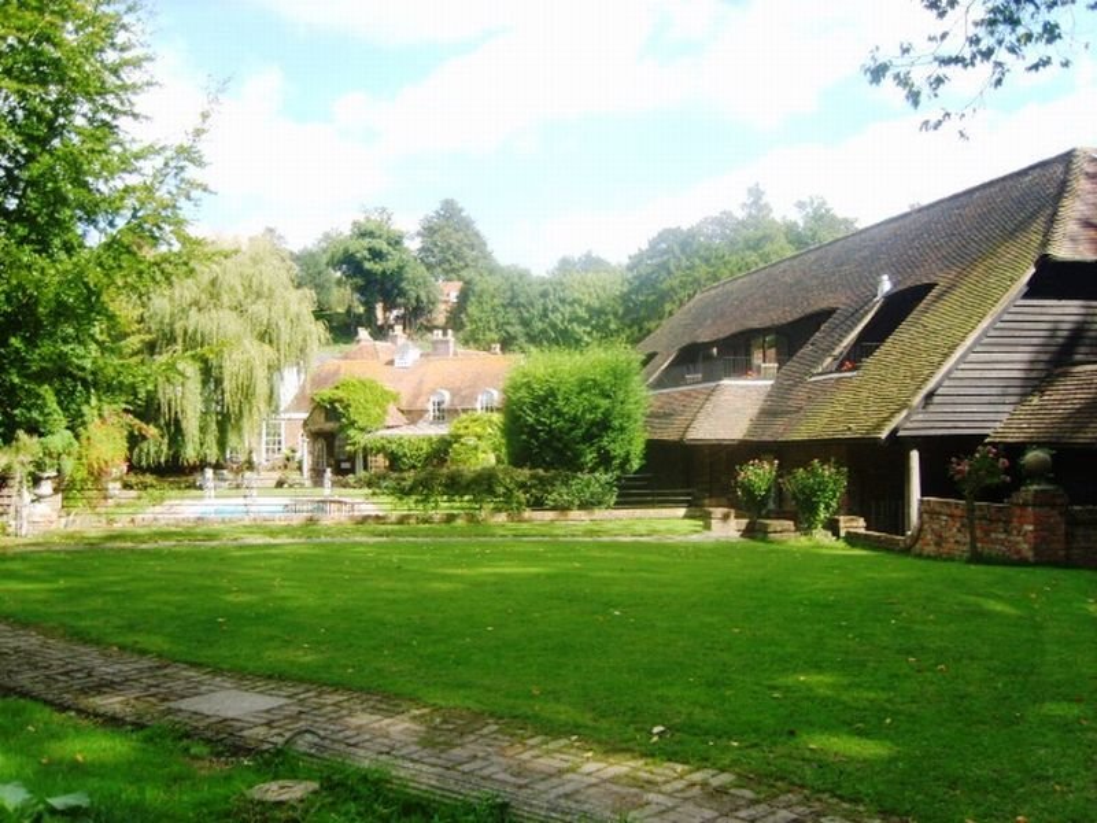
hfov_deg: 52.6
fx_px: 1109
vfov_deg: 40.7
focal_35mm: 35
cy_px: 412
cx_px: 548
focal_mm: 7.4
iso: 50
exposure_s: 1/500
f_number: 2.8
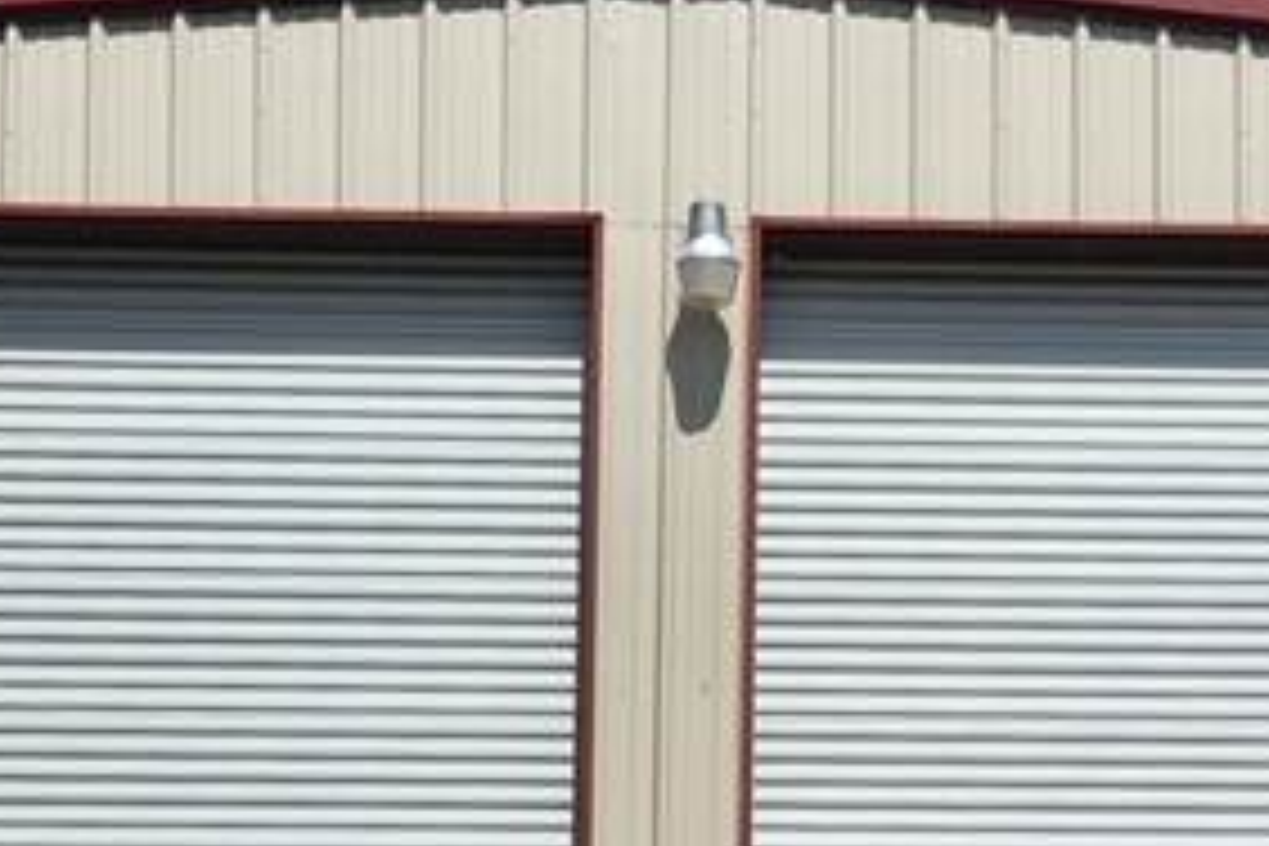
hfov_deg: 23.3
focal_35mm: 87
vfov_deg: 15.5
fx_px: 3067
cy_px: 814
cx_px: 868
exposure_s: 1/3628
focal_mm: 5.4
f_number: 1.8
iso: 20
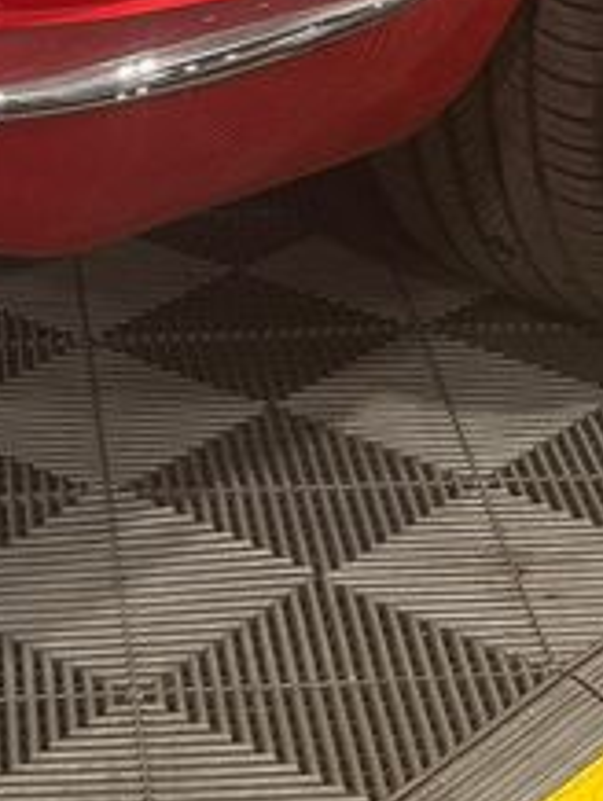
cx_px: 158
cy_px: -382
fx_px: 3060
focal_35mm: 132
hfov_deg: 11.2
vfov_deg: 14.0
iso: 200
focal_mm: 6.76
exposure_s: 1/109
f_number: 1.78
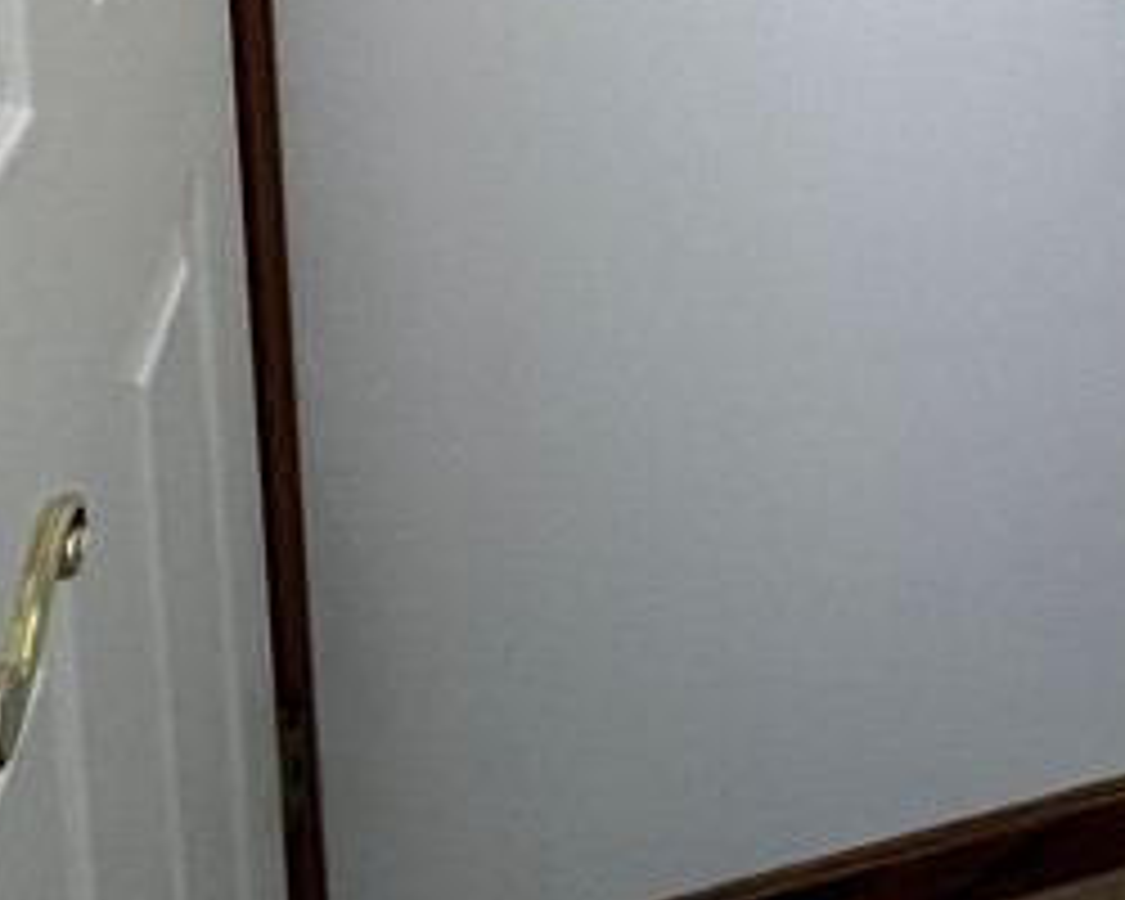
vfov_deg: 21.7
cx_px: 1188
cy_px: -608
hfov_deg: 32.4
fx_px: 1731
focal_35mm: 52
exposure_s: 1/120
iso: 160
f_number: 1.8
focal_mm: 1.57
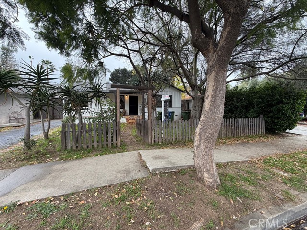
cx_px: 154
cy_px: 115
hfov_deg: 102.1
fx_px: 124
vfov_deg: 85.7
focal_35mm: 14
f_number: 2.2
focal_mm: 2.22
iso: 64
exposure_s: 1/121
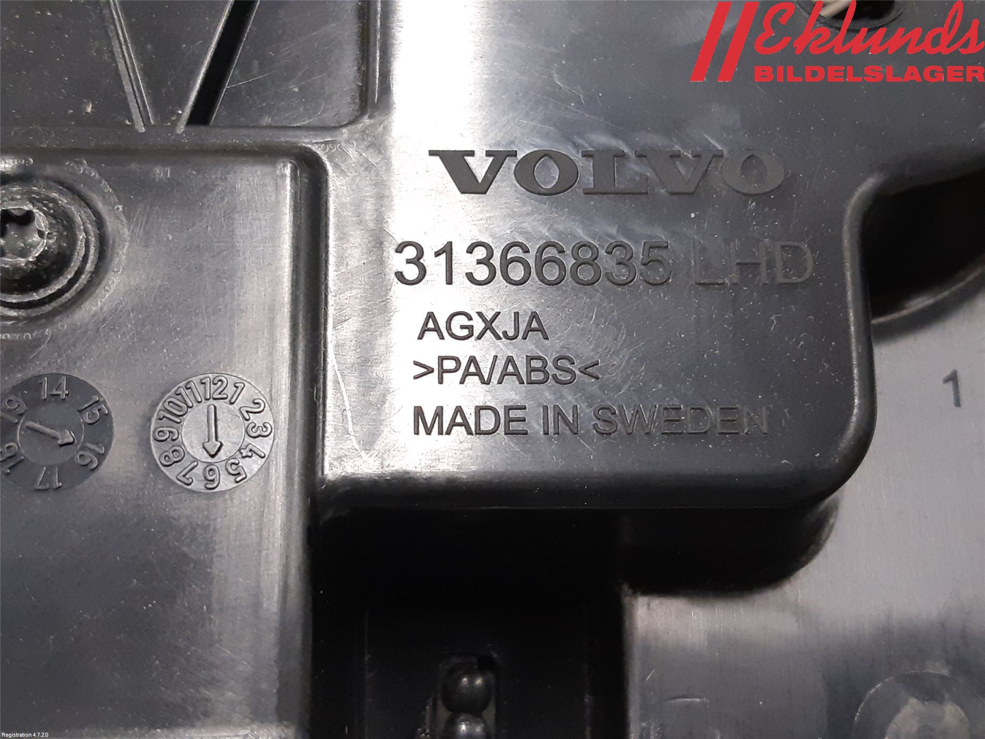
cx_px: 492
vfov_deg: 53.1
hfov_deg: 67.3
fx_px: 740
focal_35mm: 26
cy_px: 370
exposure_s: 1/50
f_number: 1.7
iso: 320
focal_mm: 3.93
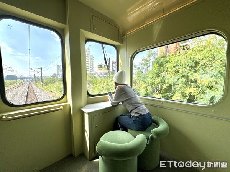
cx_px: 115
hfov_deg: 102.1
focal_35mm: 14
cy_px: 86
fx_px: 93
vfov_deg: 85.7
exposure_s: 1/741
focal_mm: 2.22
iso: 40
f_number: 2.2
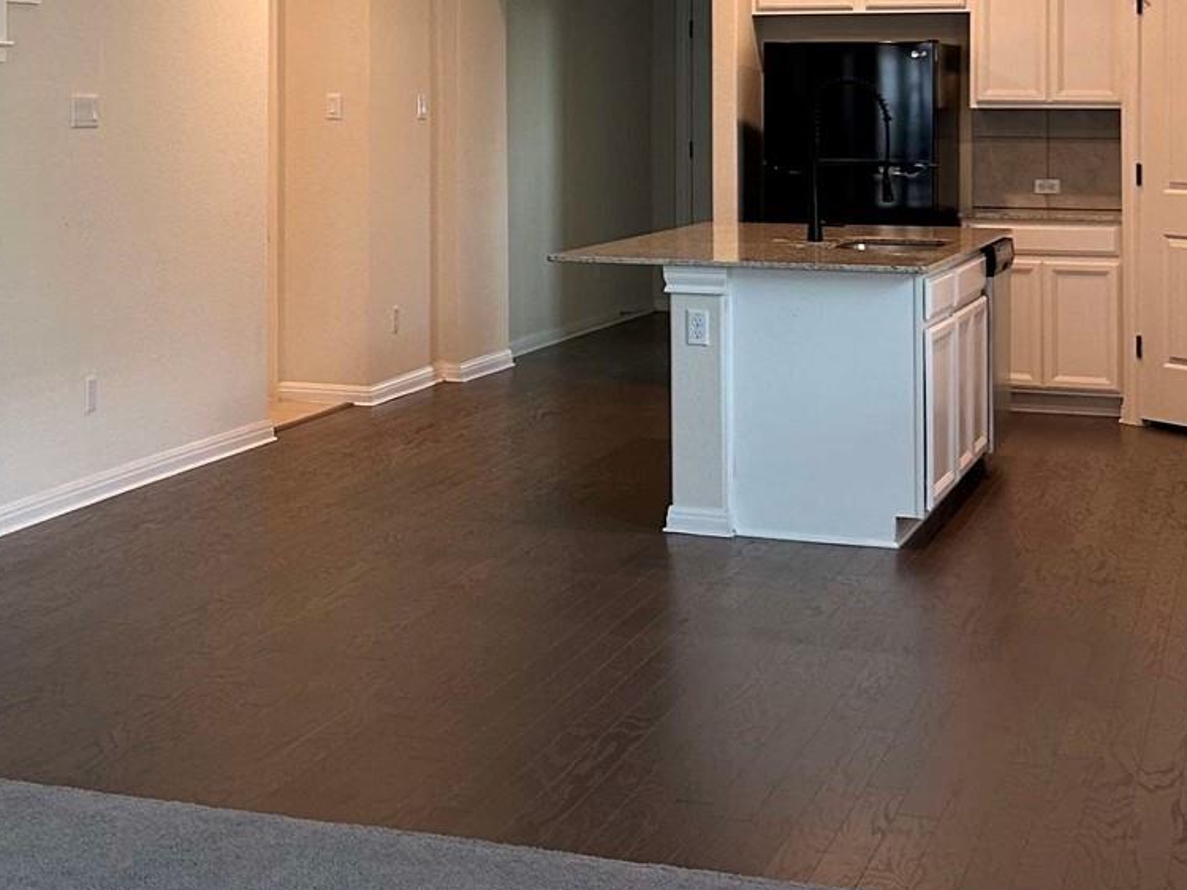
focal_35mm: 71
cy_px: 51
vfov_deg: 20.2
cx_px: 157
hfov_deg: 26.6
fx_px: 2434
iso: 100
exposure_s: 1/60
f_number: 1.5
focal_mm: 5.7
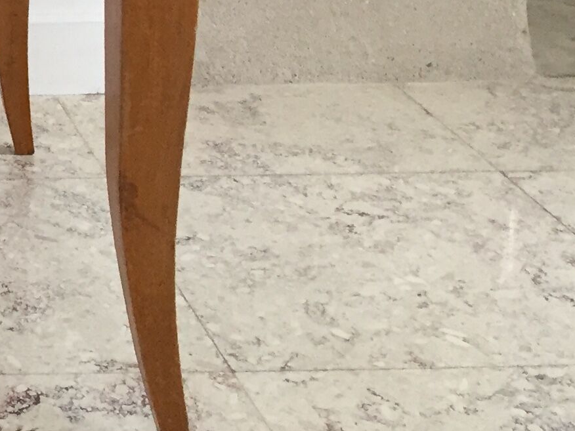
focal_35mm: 108
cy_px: -293
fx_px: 1794
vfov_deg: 12.7
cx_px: -352
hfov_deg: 16.2
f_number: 2.2
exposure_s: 1/33
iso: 160
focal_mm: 4.15
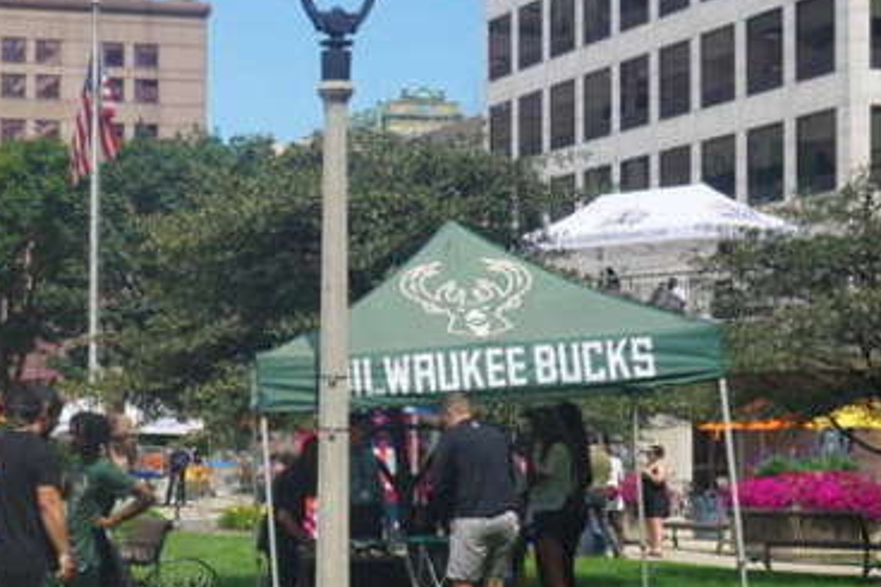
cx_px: 84
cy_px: 353
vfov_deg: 15.5
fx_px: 2155
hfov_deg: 22.5
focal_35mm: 88
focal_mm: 27
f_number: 11
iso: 100
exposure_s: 1/125
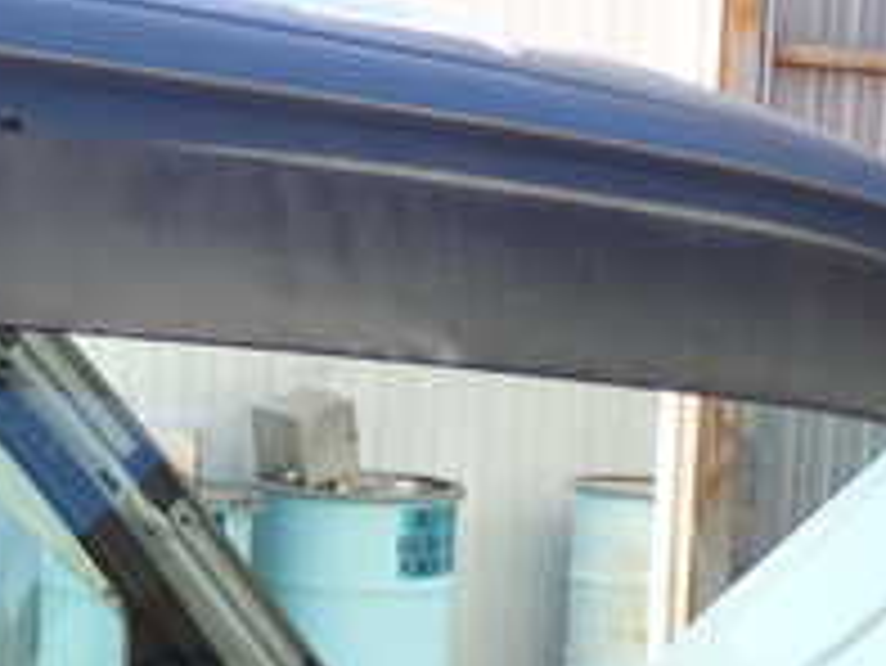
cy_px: 828
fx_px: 3662
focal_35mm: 143
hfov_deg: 13.8
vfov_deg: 10.2
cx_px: 630
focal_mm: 8.4
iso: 100
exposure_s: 1/100
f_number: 4.5
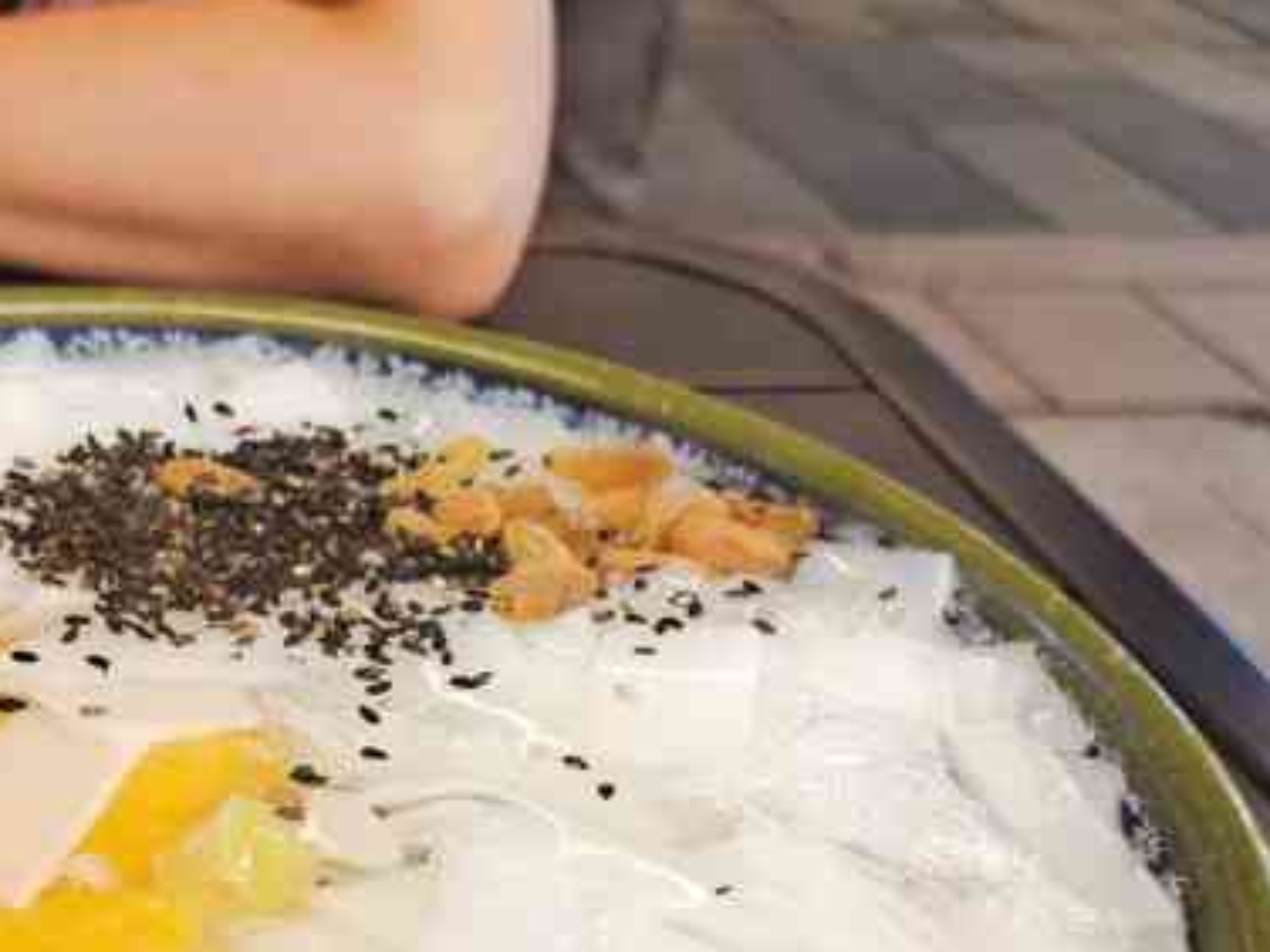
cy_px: 876
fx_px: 1504
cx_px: 196
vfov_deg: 33.1
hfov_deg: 42.9
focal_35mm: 41
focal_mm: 4.71
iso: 755
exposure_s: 1/25
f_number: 1.79
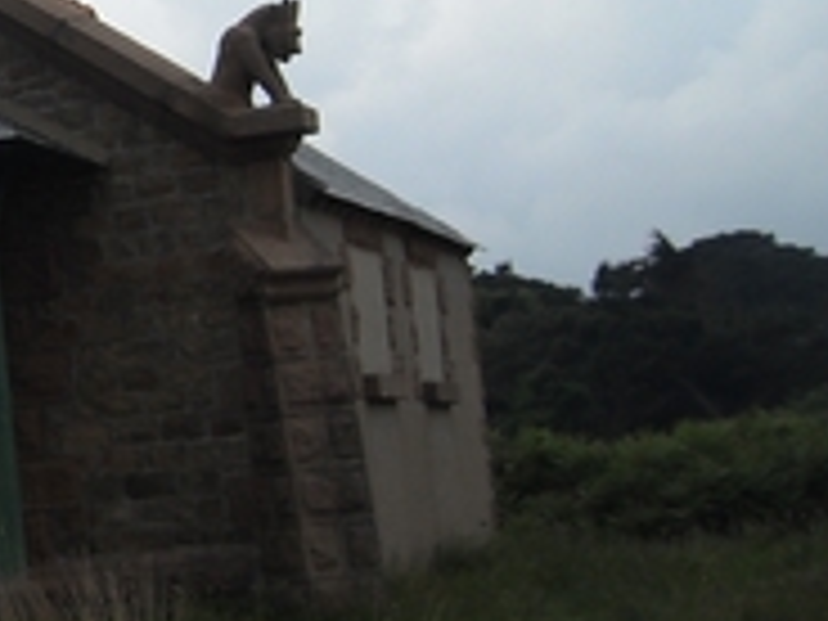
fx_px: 2727
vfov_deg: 13.0
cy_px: 198
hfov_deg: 15.5
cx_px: -518
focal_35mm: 114
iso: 64
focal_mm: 5.7
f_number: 5.6
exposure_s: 1/369
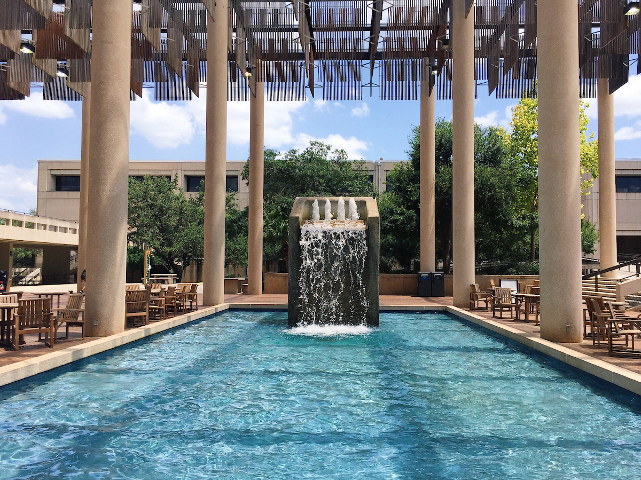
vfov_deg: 48.2
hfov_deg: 61.7
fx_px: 537
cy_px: 240
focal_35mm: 29
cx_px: 320
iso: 32
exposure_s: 1/1799
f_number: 2.2
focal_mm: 4.15
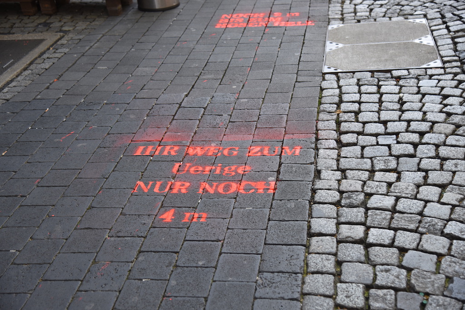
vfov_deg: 27.0
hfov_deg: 39.6
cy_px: 155
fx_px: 646
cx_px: 232
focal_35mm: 50
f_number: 4
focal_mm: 50
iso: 100
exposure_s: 1/125
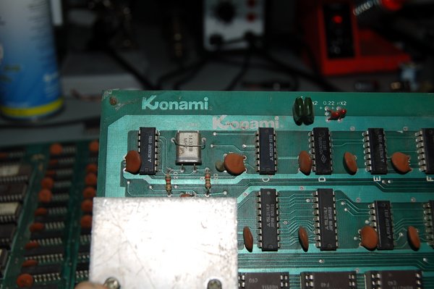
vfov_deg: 29.8
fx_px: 542
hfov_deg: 43.6
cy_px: 144
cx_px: 217
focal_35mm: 45
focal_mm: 30
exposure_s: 1/125
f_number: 5.6
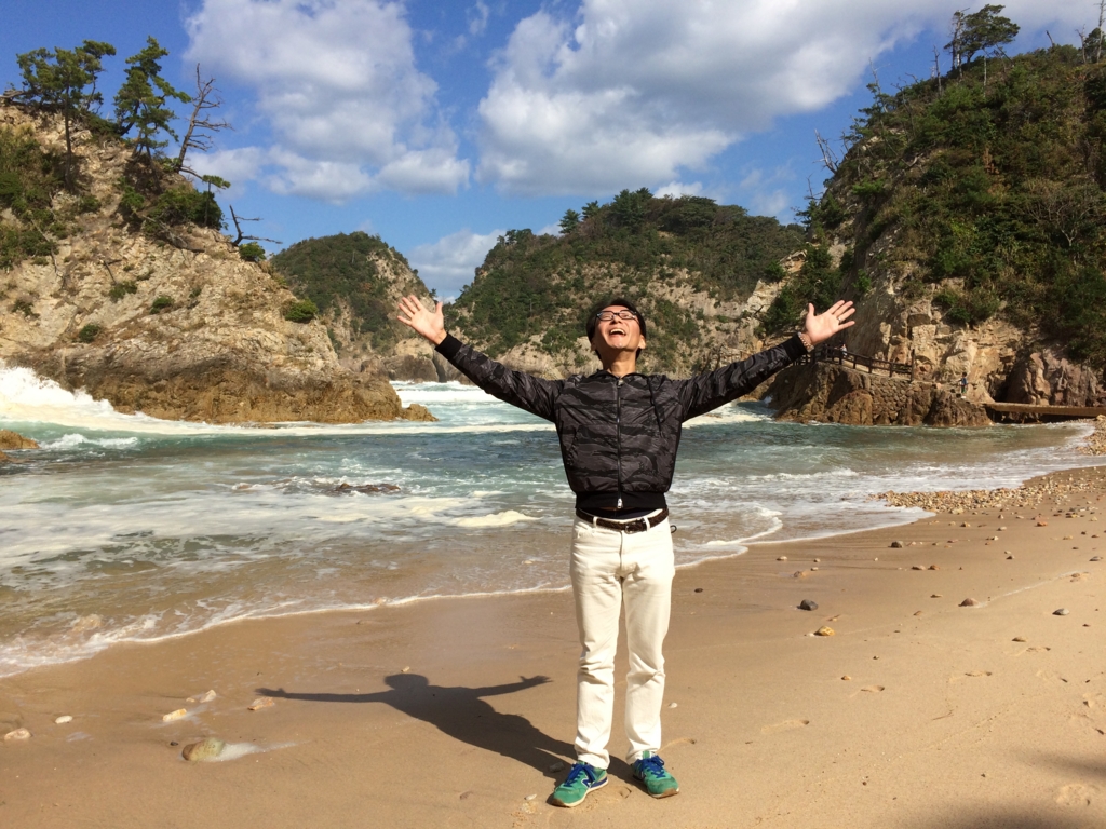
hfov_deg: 61.7
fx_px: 927
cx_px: 553
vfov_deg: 48.2
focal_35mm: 29
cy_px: 414
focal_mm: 4.15
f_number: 2.2
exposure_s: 1/3165
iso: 32
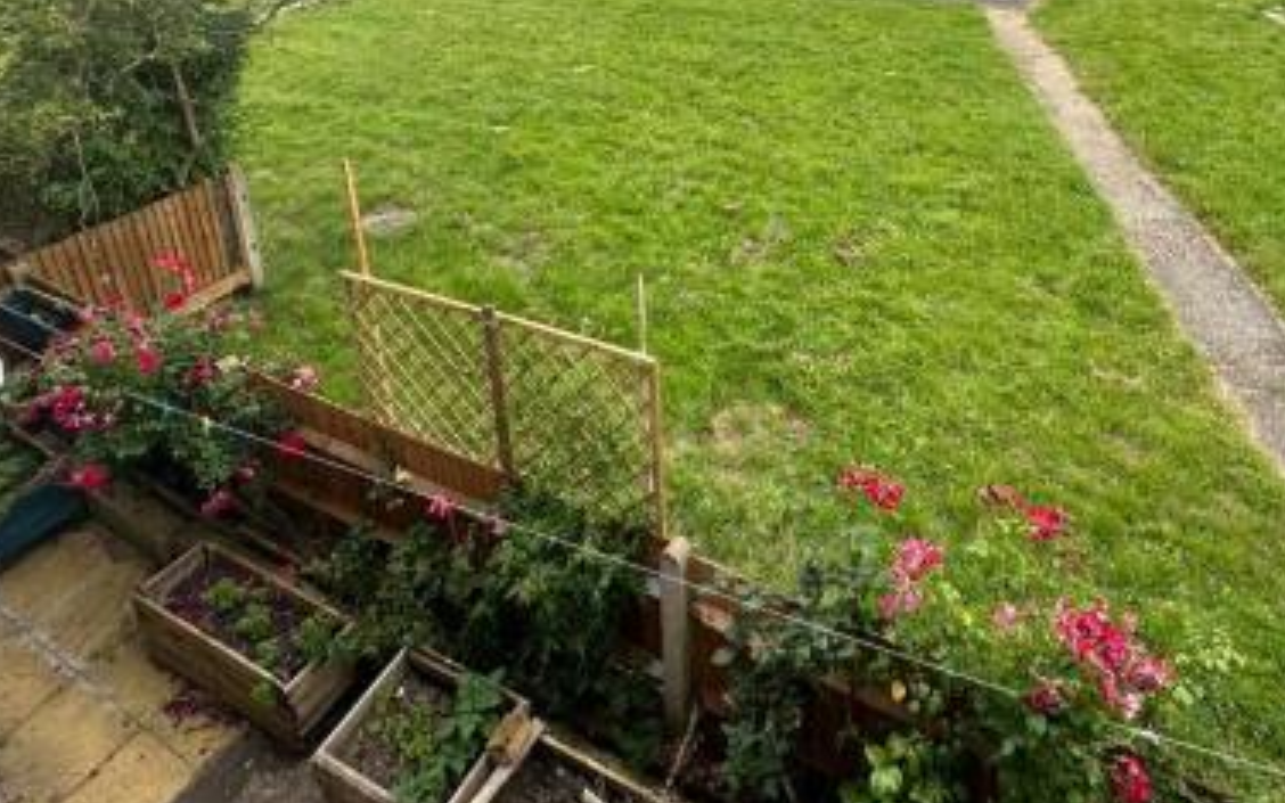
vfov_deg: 47.7
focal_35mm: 23
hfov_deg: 75.7
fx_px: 805
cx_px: 808
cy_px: 84
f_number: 2.2
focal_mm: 2.22
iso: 40
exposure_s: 1/643
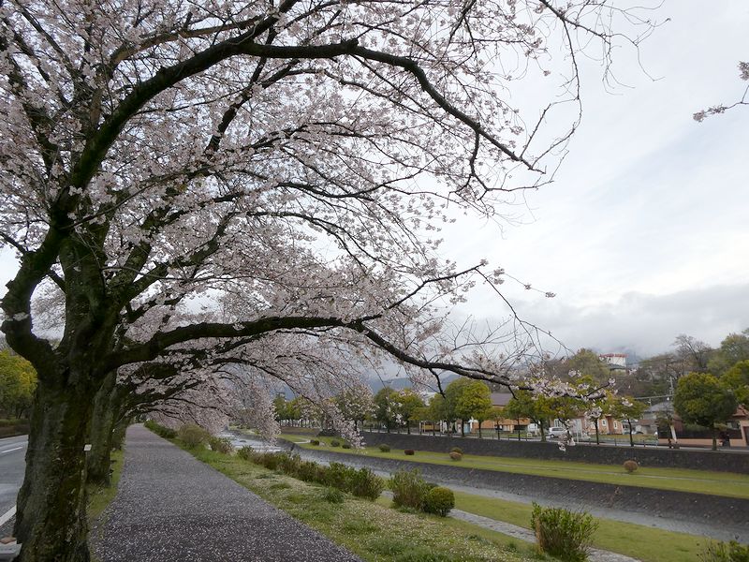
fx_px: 519
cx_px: 374
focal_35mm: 24
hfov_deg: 71.6
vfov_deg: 56.8
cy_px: 281
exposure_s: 1/125
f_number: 3.3
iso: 80
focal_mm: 4.3
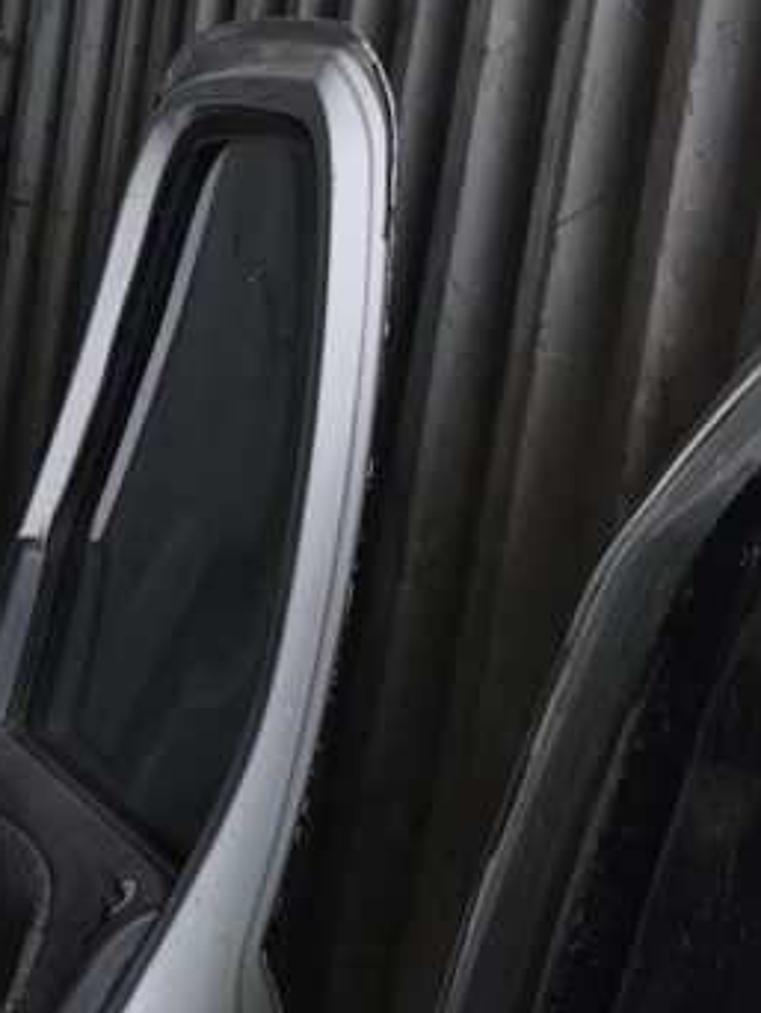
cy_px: 1916
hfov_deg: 7.6
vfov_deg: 10.7
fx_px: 5035
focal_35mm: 172
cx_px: -1534
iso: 125
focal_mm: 6.3
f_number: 1.7
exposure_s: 1/15
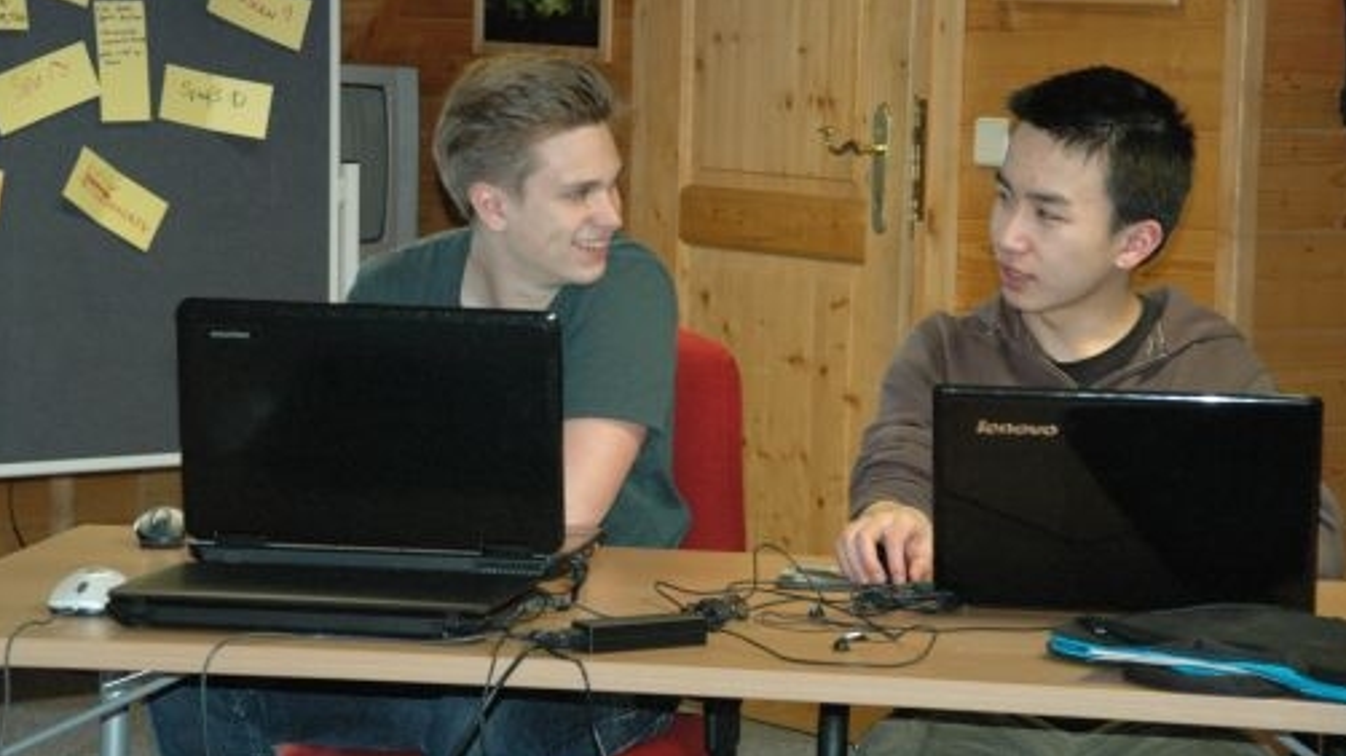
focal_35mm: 117
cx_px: 644
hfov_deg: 18.3
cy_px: 335
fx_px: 4174
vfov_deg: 10.3
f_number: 5.3
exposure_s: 1/60
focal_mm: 68
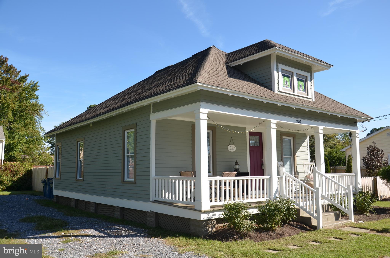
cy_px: 129
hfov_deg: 59.6
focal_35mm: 32
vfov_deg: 41.5
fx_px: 341
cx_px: 195
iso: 100
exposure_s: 1/250
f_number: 7.1
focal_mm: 21
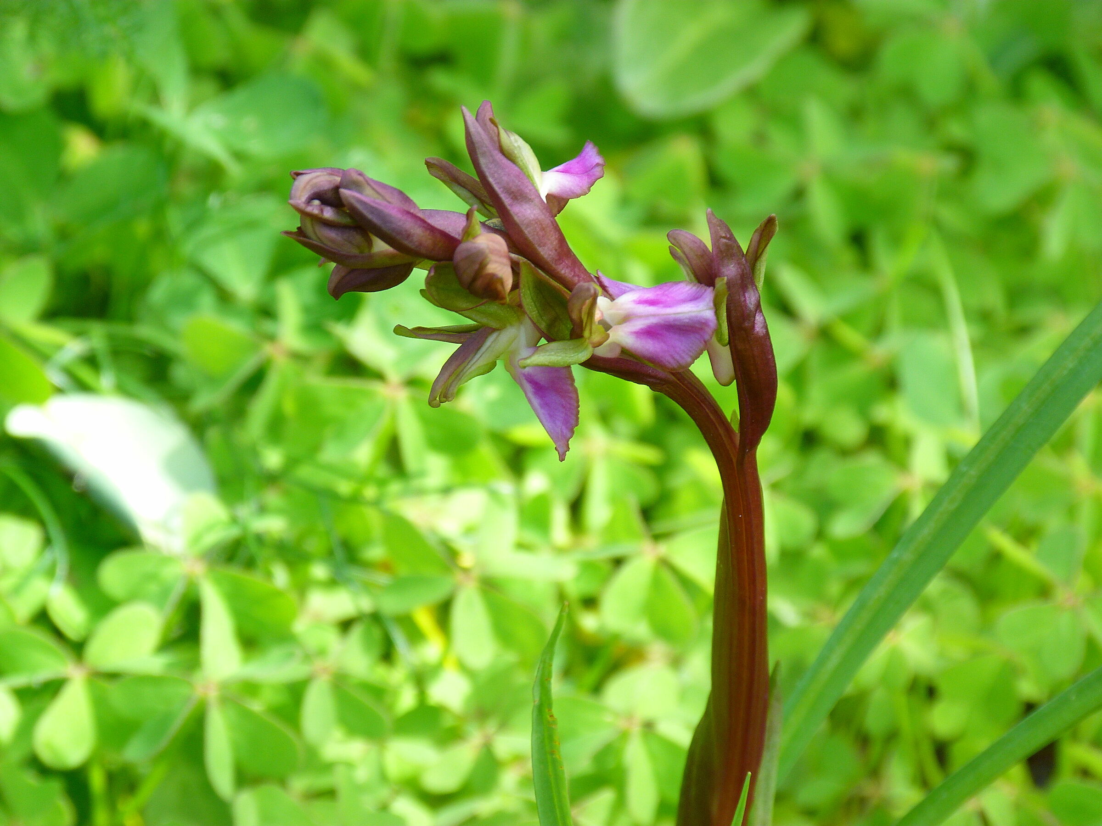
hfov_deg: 6.1
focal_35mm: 325
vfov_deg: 4.6
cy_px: 413
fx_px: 10346
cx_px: 551
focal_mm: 58.4
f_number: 4.1
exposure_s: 1/60
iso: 80
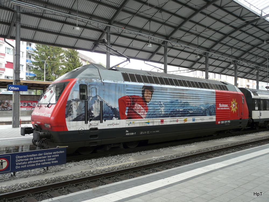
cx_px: 134
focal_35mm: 31
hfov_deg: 58.4
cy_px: 101
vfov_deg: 45.4
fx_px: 241
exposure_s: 1/40
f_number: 2.8
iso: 100
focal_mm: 5
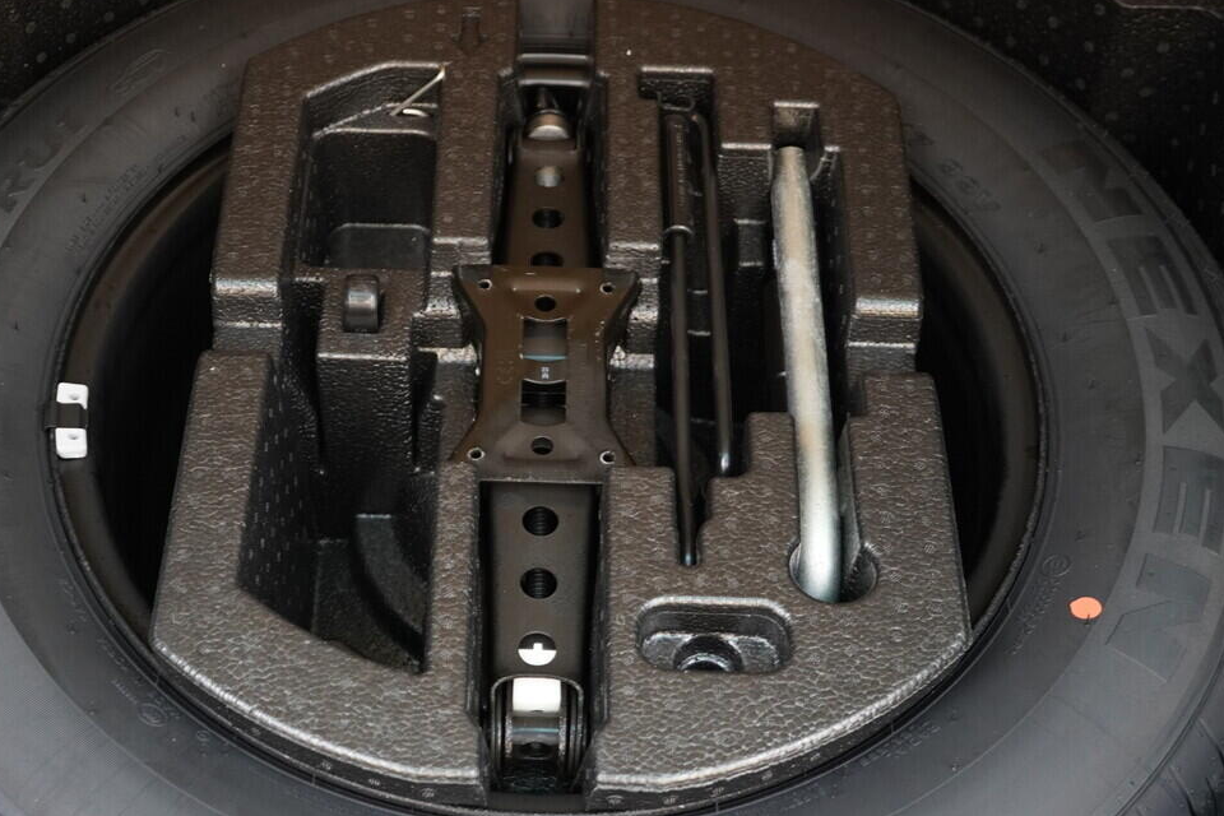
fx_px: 1836
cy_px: 502
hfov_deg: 36.7
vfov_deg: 25.0
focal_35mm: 54
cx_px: 473
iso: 800
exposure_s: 1/40
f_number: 2.8
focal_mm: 24
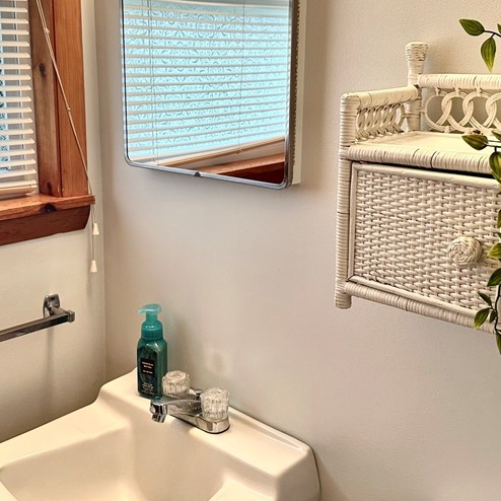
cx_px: 227
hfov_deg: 38.3
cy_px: 219
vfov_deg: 38.3
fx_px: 720
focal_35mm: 44
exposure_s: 1/120
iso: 160
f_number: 1.78
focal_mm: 6.86
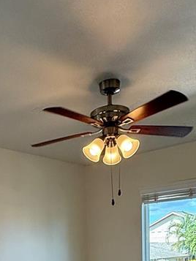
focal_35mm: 47
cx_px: 46
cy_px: 284
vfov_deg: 35.0
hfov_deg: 30.3
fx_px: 355
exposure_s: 1/124
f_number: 2.2
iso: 64
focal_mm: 2.22
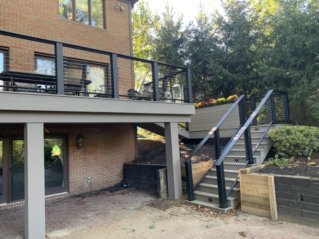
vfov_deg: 53.1
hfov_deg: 67.3
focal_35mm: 26
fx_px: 240
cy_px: 120
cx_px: 160
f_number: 1.8
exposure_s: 1/109
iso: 100
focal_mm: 4.25
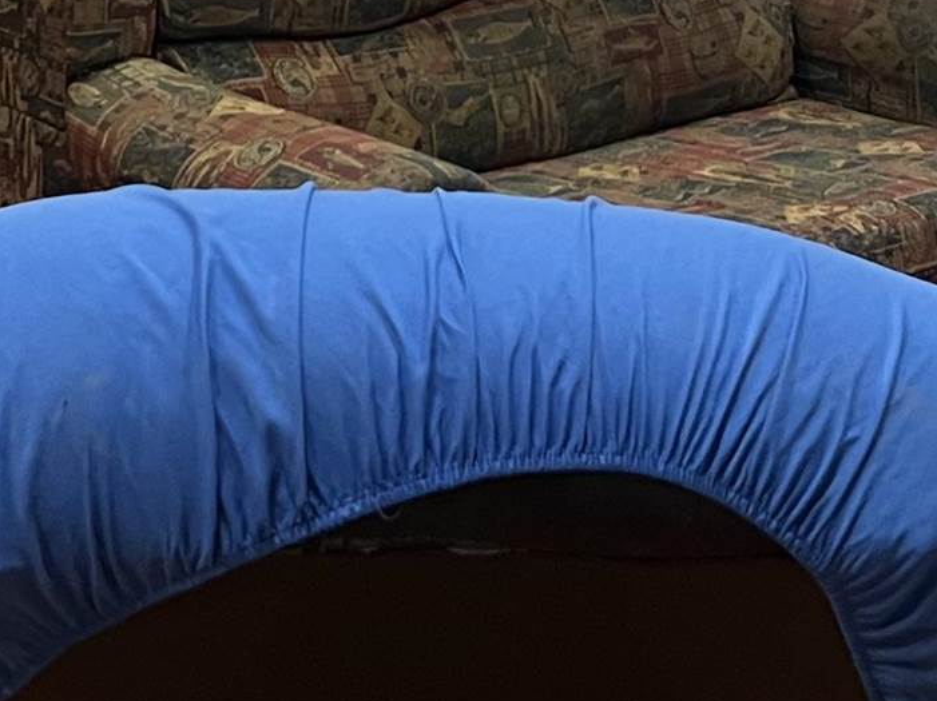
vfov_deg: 12.4
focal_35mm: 114
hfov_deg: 17.2
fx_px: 3084
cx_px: 233
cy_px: -316
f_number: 1.5
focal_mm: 5.7
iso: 200
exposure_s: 1/60
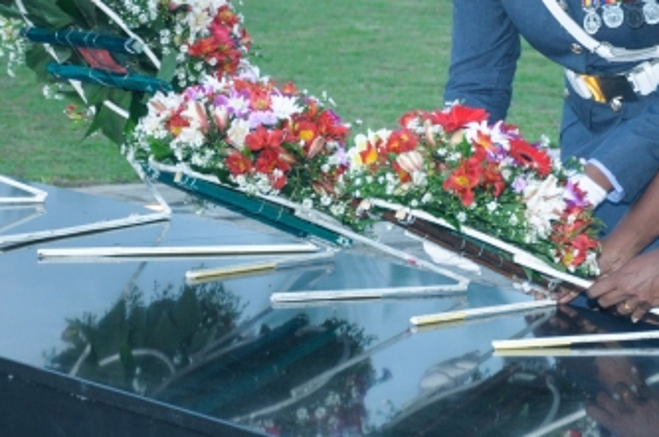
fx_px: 3802
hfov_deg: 9.9
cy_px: 97
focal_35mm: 208
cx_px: 582
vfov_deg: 6.6
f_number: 5.6
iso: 640
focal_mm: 66
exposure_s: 1/100
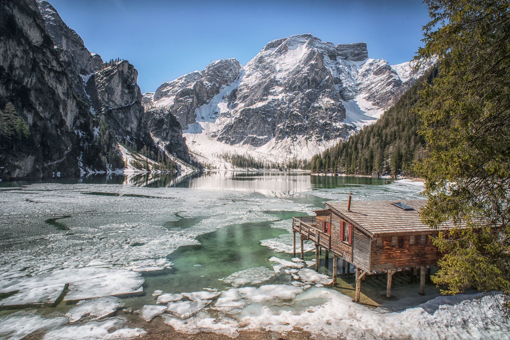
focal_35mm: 20
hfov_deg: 84.0
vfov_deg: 62.0
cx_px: 255
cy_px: 170
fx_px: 283
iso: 100
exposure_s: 8
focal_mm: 20
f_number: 16
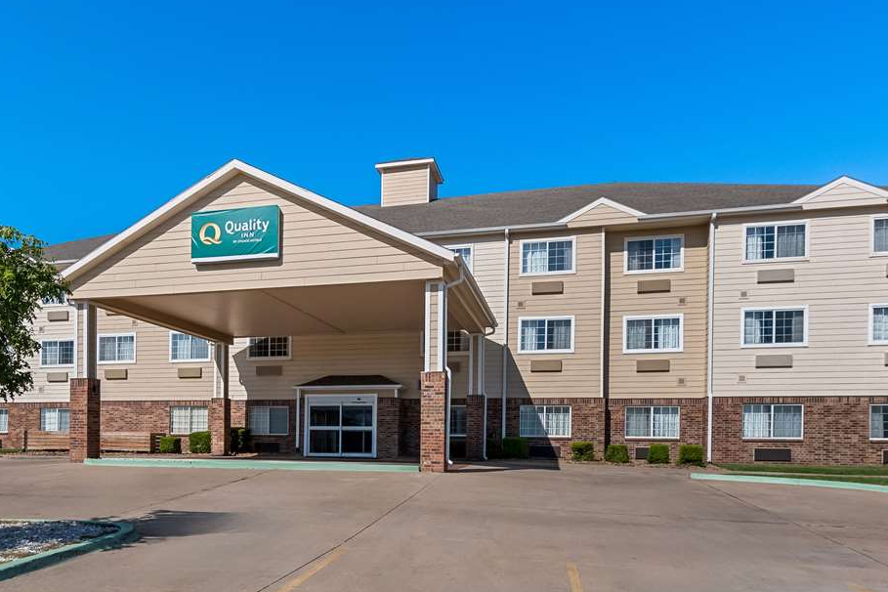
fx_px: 444
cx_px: 457
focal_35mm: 18
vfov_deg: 67.2
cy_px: 324
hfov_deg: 90.0
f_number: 9
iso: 640
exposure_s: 1/1000
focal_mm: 11
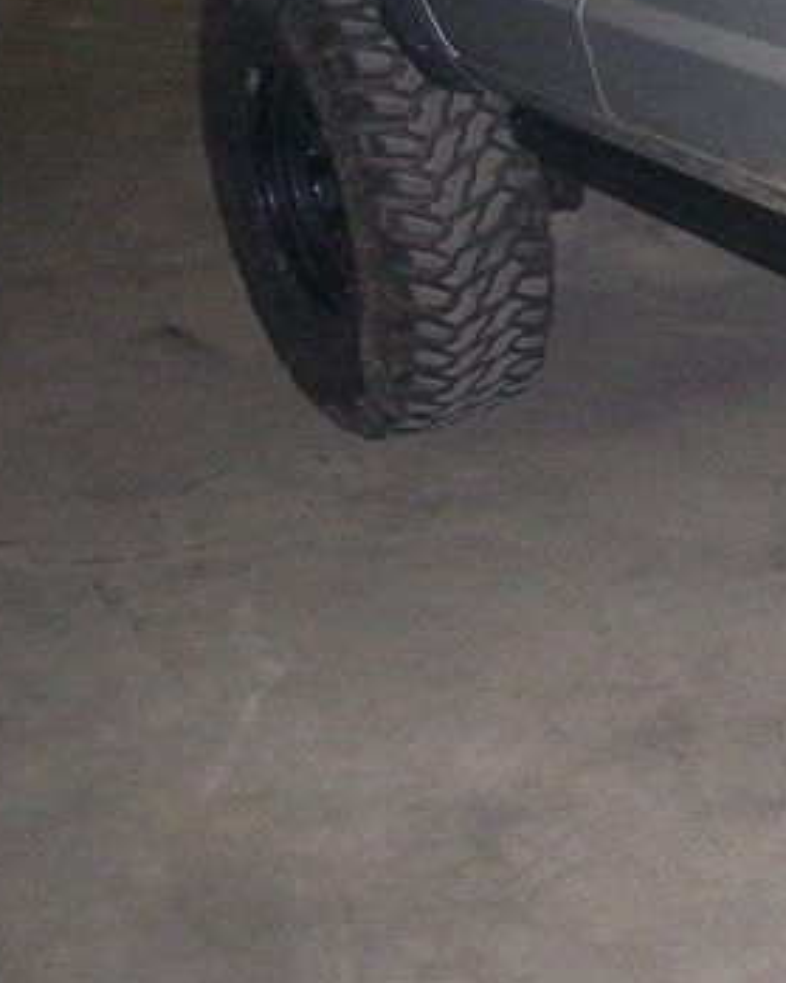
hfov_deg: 16.8
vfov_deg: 22.3
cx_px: 1085
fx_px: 2473
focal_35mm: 85
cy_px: 237
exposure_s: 1/60.1
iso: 193
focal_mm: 5.8
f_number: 2.8
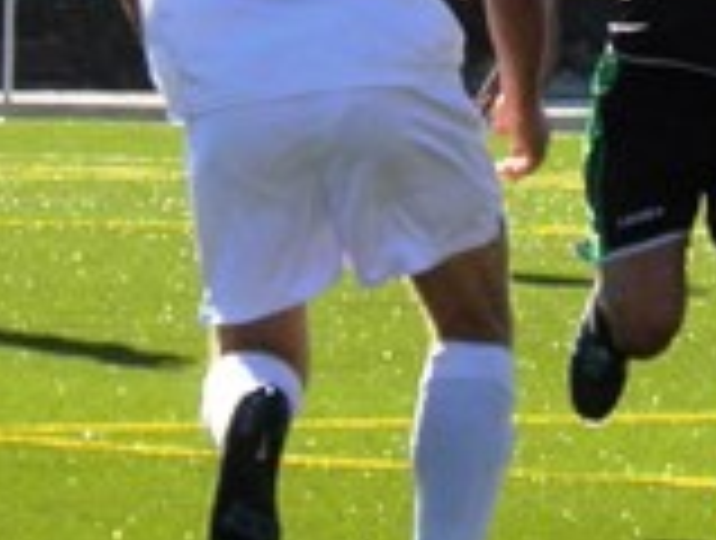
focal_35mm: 281
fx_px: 5825
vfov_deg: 5.3
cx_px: 666
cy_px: 45
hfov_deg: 7.0
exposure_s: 1/1000
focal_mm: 20.2
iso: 125
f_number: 4
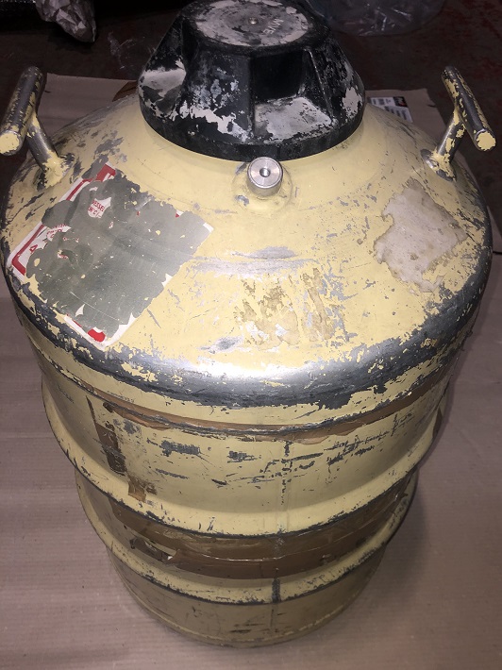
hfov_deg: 49.7
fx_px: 542
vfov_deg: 63.5
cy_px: 335
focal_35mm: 28
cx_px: 251
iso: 25
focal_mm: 3.99
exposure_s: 1/17
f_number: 1.8
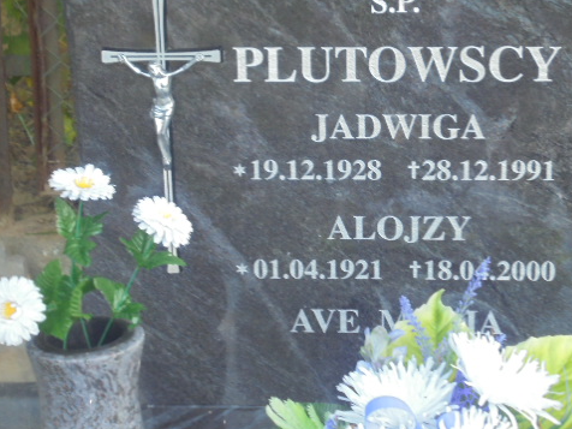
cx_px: 364
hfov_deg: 22.7
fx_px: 1421
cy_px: 147
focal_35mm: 86
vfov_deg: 17.1
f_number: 5.6
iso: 200
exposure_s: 1/30
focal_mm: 11.5
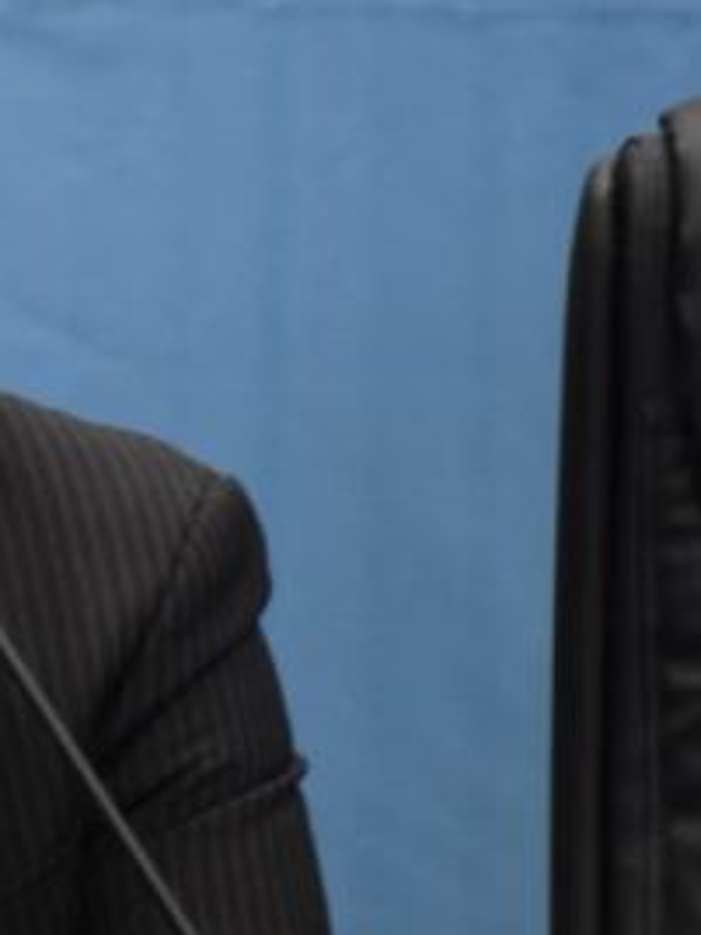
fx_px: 11637
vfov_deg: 4.6
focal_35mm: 431
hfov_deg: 3.4
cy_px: 227
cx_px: -342
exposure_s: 1/60
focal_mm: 100
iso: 2800
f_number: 5.6
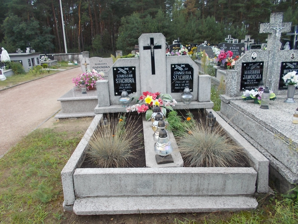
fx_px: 224
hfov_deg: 67.3
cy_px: 112
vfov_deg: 53.1
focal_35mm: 26
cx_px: 149
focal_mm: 4.6
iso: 80
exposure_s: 1/320
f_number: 3.2
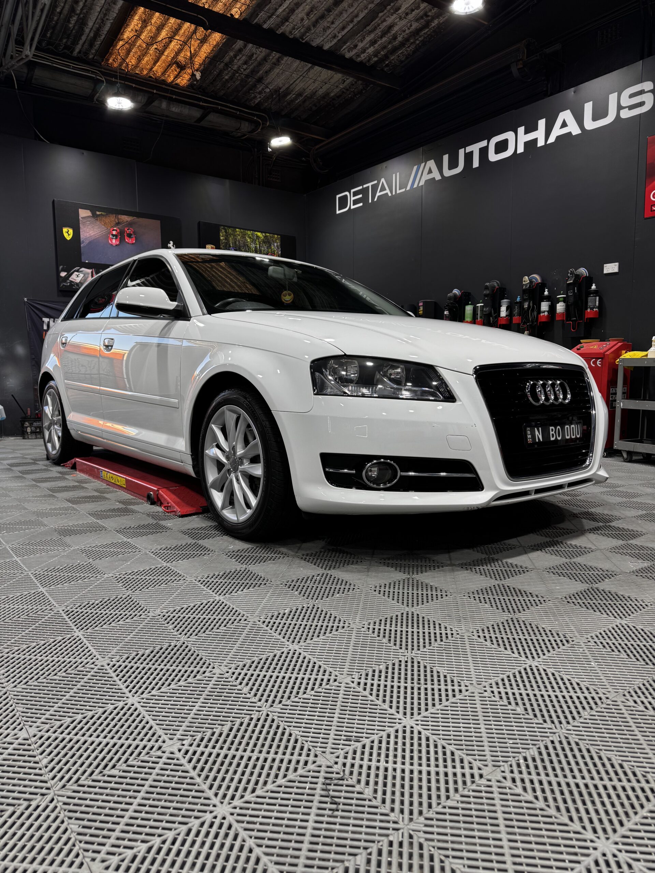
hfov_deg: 56.8
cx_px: 328
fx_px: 606
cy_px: 436
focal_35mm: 24
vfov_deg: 71.6
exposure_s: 1/121
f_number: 1.78
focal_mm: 6.76
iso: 64
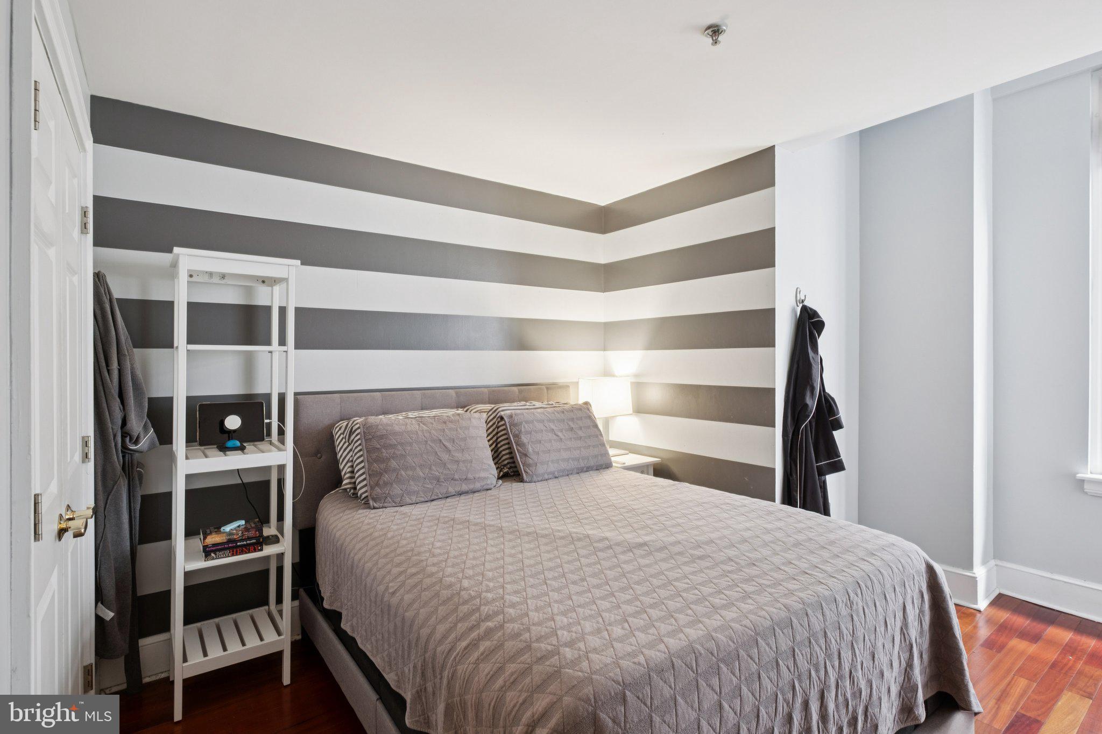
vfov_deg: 70.4
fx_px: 520
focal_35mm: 17
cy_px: 367
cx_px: 551
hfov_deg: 93.3
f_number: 8
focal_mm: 11
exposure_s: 1/1.25
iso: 250
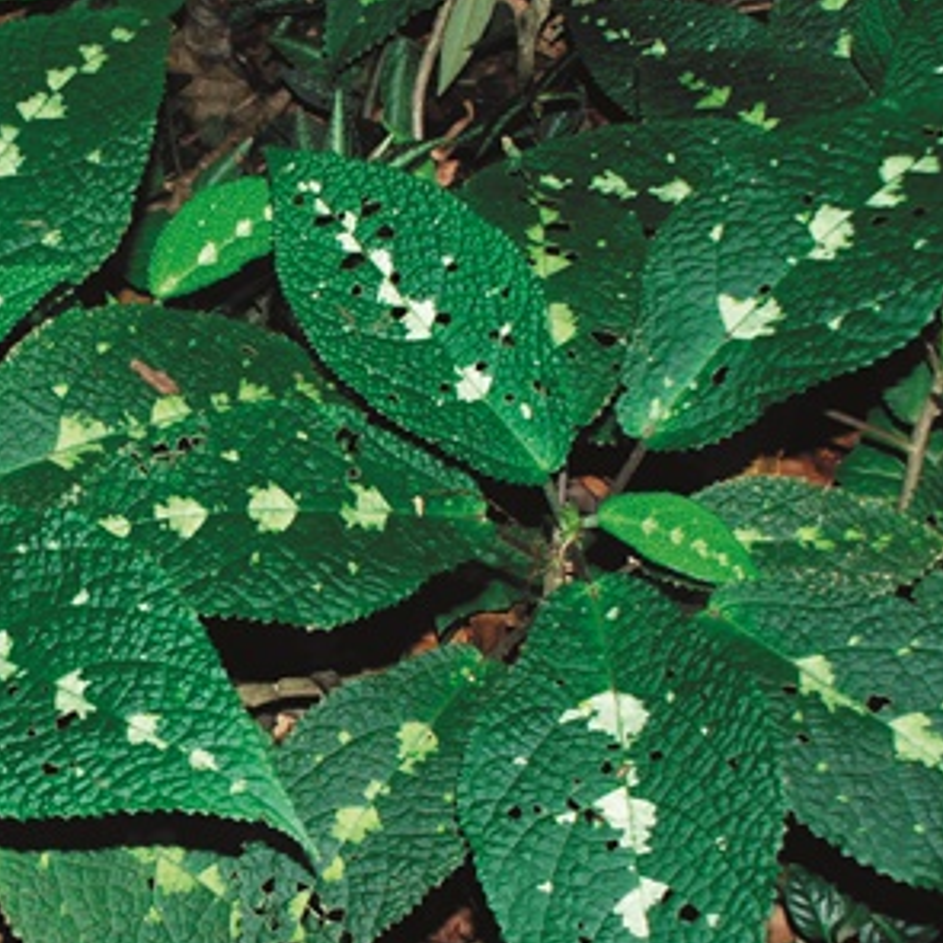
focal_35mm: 118
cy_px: 623
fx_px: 3637
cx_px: 3
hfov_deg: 14.5
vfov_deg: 14.7
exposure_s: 1/160
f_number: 5
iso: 100
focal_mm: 32
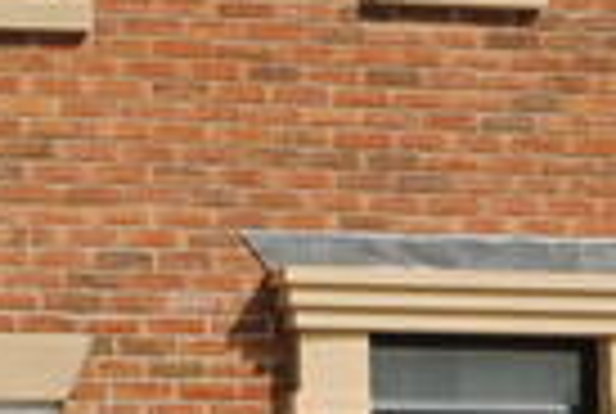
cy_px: 254
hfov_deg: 9.1
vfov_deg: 6.2
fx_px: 3841
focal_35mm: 224
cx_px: -27
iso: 100
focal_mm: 20
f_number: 11
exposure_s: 1/200
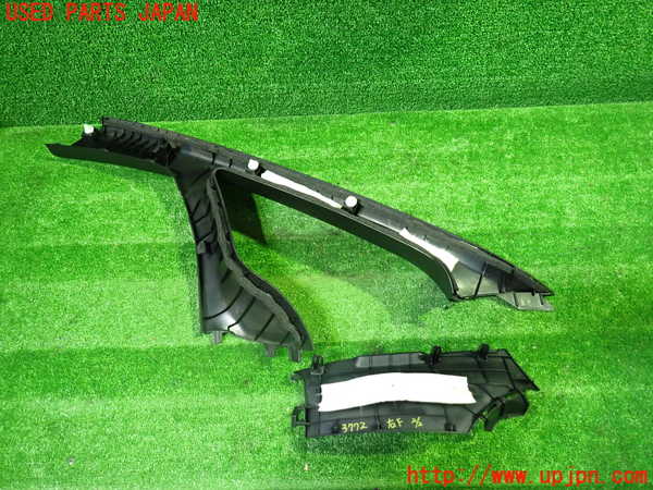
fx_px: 472
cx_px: 326
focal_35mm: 25
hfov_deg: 69.4
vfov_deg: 54.9
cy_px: 245
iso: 640
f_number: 2
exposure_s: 1/30
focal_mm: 4.5
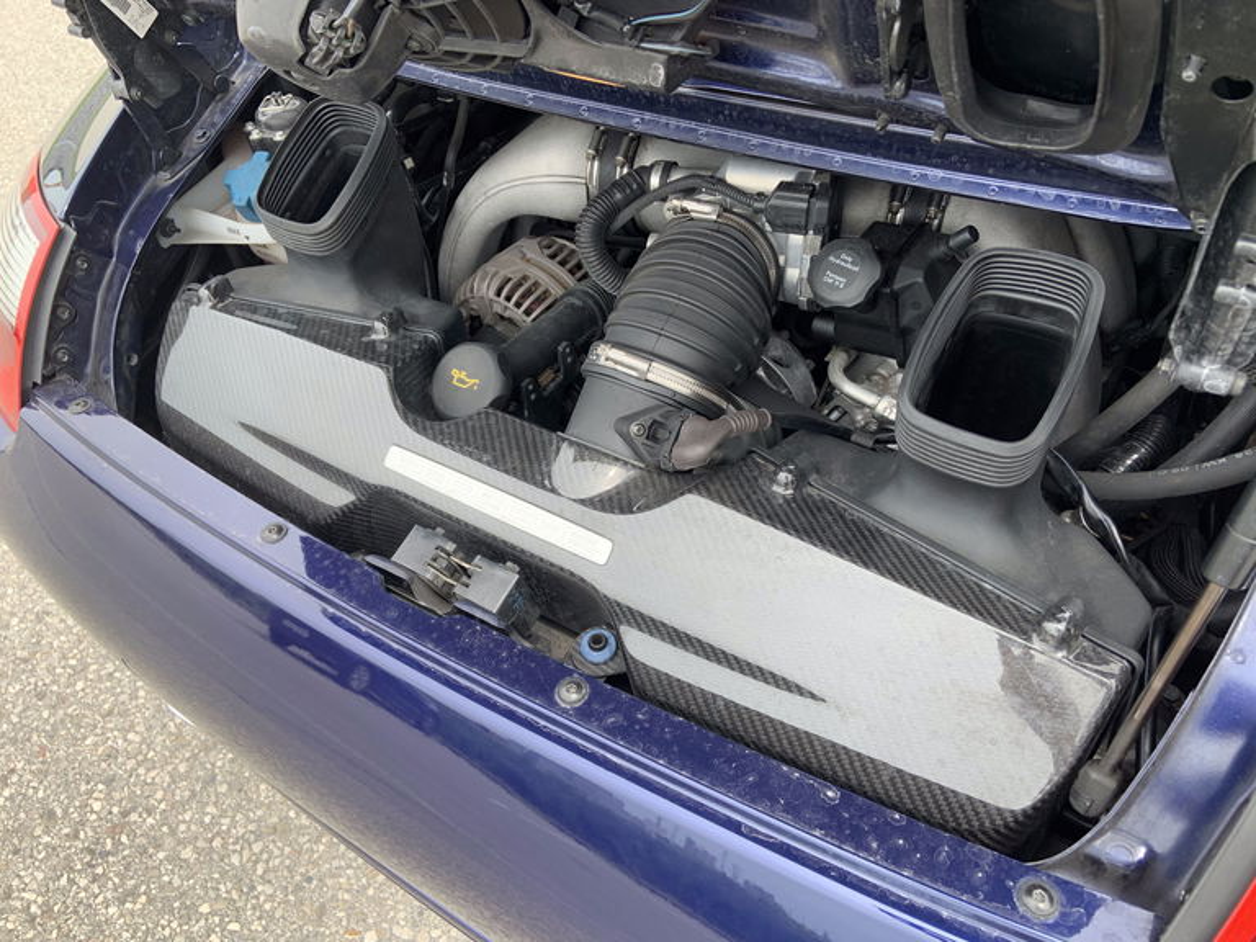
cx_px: 628
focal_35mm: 26
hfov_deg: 67.3
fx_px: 943
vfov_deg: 53.1
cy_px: 471
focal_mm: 4.25
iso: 25
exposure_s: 1/255
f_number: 1.8
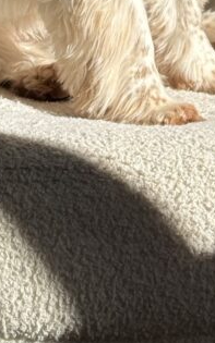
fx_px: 1696
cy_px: -147
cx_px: 199
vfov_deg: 11.2
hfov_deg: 7.2
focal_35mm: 181
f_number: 1.78
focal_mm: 6.76
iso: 64
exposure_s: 1/4587
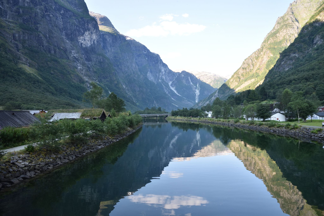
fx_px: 216
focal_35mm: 24
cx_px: 162
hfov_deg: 73.7
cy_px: 108
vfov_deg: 53.2
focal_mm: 24
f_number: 11
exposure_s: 1/200
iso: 1250
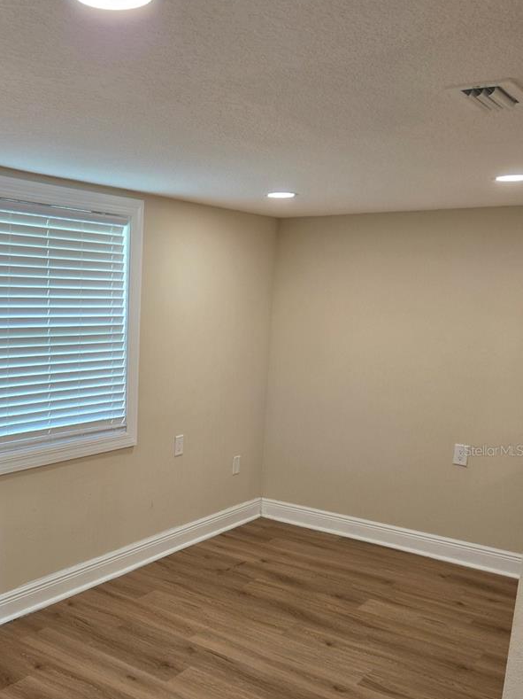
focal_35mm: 35
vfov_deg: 51.9
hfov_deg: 39.5
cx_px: 128
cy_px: 450
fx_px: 706
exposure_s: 1/120
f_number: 1.8
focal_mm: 5.4
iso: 100
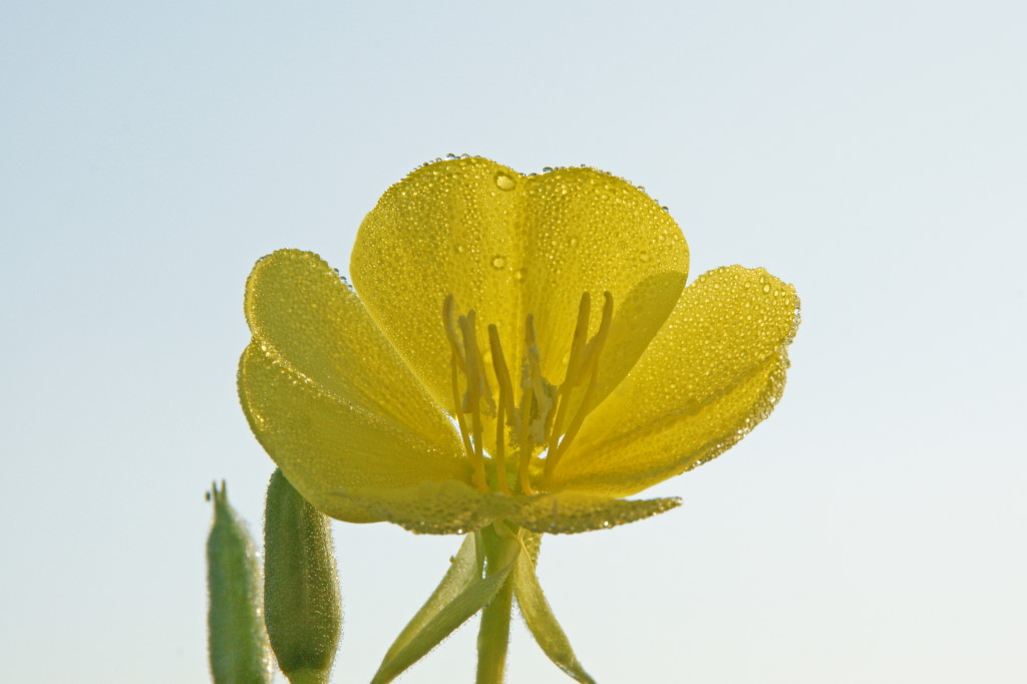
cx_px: 514
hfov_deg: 6.9
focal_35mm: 300
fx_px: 8555
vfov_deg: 4.6
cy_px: 342
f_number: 16
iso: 800
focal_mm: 200
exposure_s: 1/250
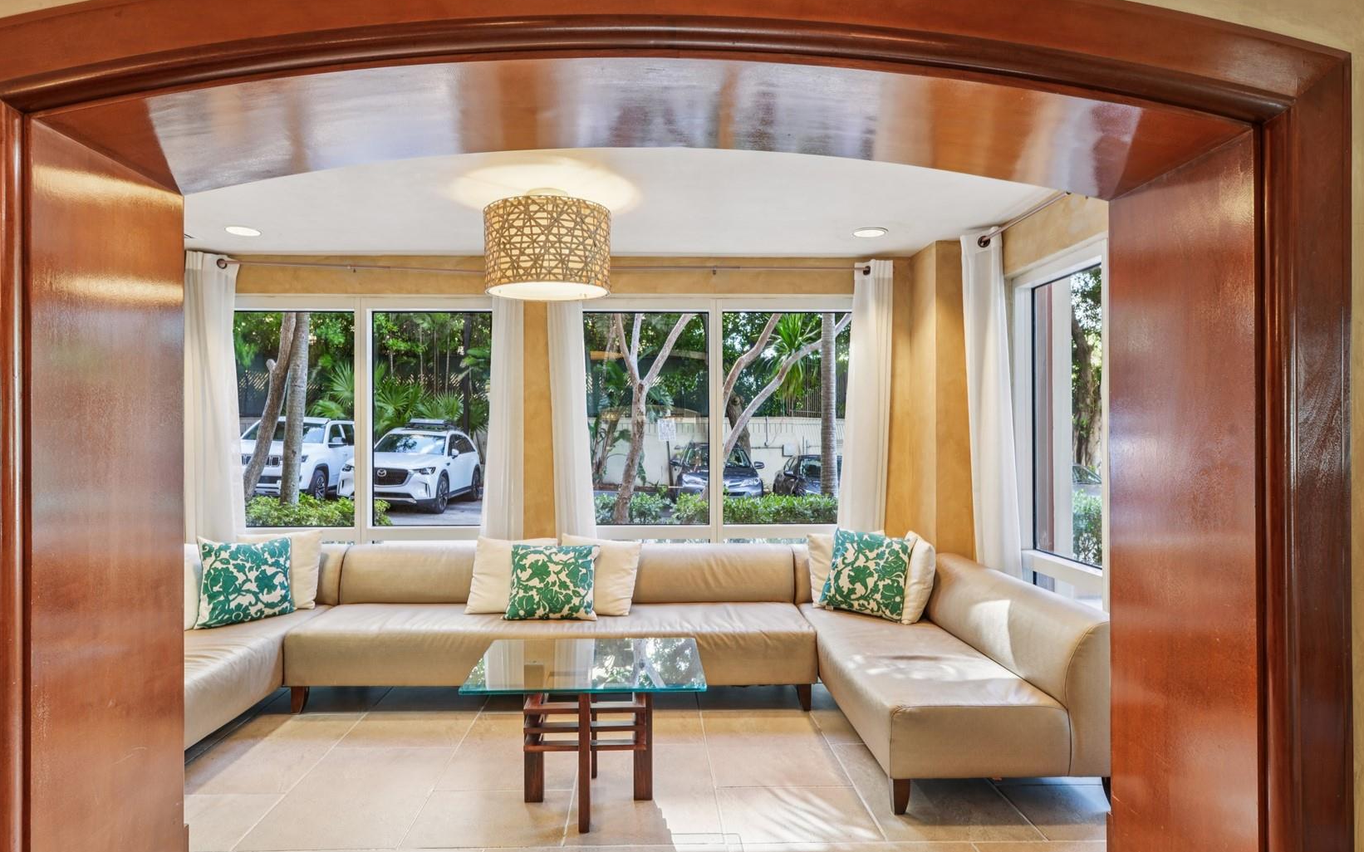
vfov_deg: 59.6
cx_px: 663
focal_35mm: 20
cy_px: 444
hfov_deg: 85.0
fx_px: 743
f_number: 8
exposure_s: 1/2.5
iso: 200
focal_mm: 19
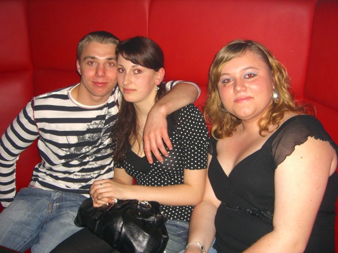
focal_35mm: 38
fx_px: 371
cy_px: 126
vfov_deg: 37.7
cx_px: 169
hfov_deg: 49.0
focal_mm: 7.9
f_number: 2.8
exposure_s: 1/60
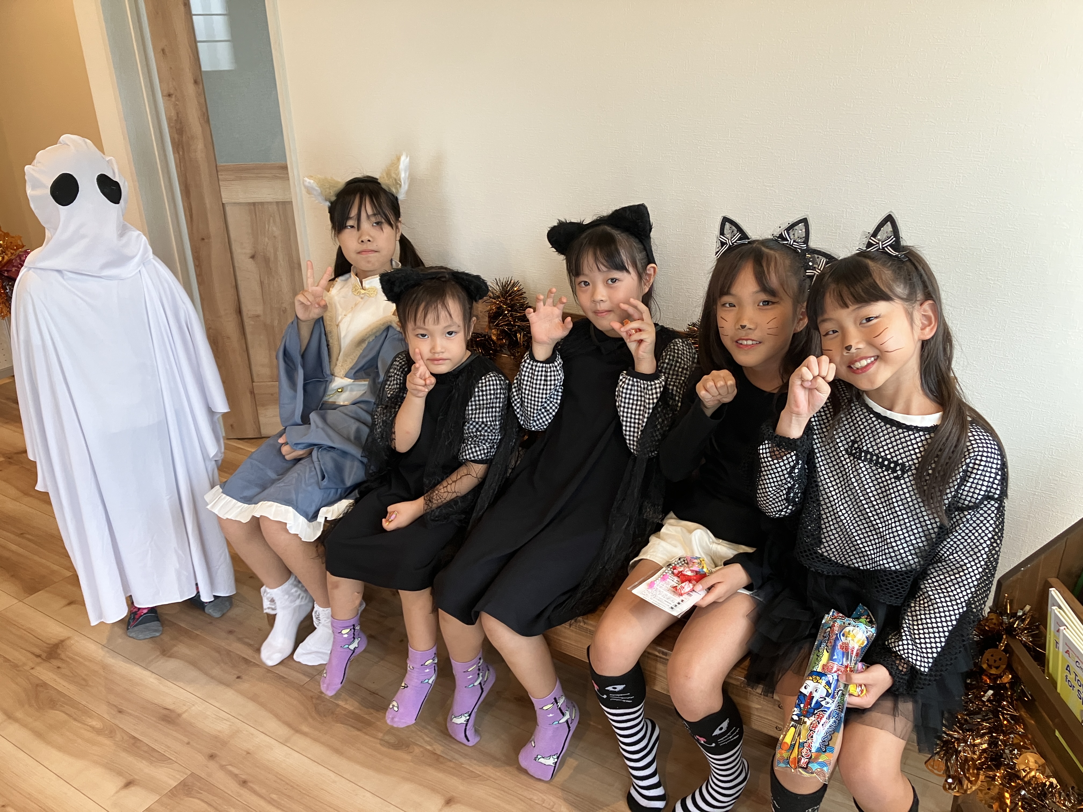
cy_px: 406
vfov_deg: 49.7
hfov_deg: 63.4
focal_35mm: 28
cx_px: 542
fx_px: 876
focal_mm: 3.99
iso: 100
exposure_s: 1/60
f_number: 1.8
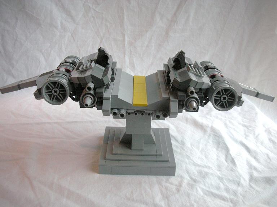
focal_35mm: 35
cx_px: 138
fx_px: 280
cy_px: 104
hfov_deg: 52.6
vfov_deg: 40.7
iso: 290
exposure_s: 1/122
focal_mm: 5.8
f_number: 2.8
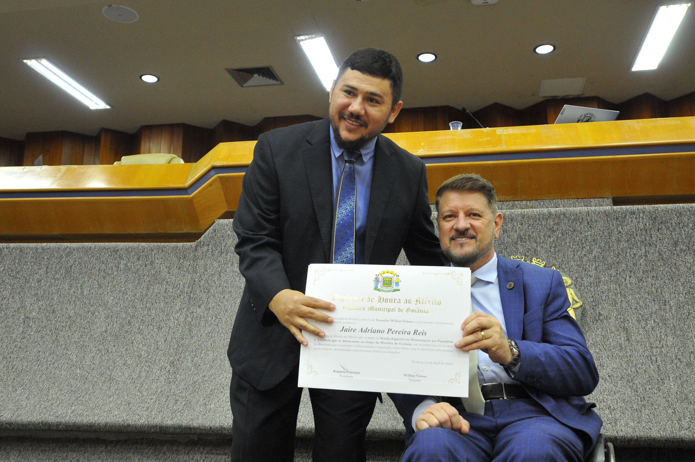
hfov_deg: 53.2
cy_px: 231
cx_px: 348
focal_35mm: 36
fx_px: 694
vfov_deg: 36.8
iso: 1600
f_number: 2.8
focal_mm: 24
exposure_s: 1/125
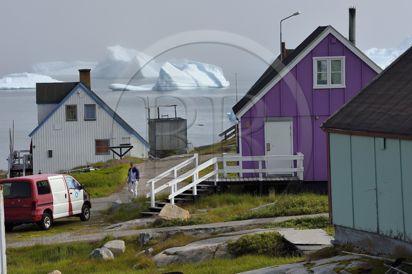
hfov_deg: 12.1
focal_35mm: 170
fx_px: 1944
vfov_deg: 8.1
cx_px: 206
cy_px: 137
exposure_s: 1/400
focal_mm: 170
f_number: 11
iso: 200
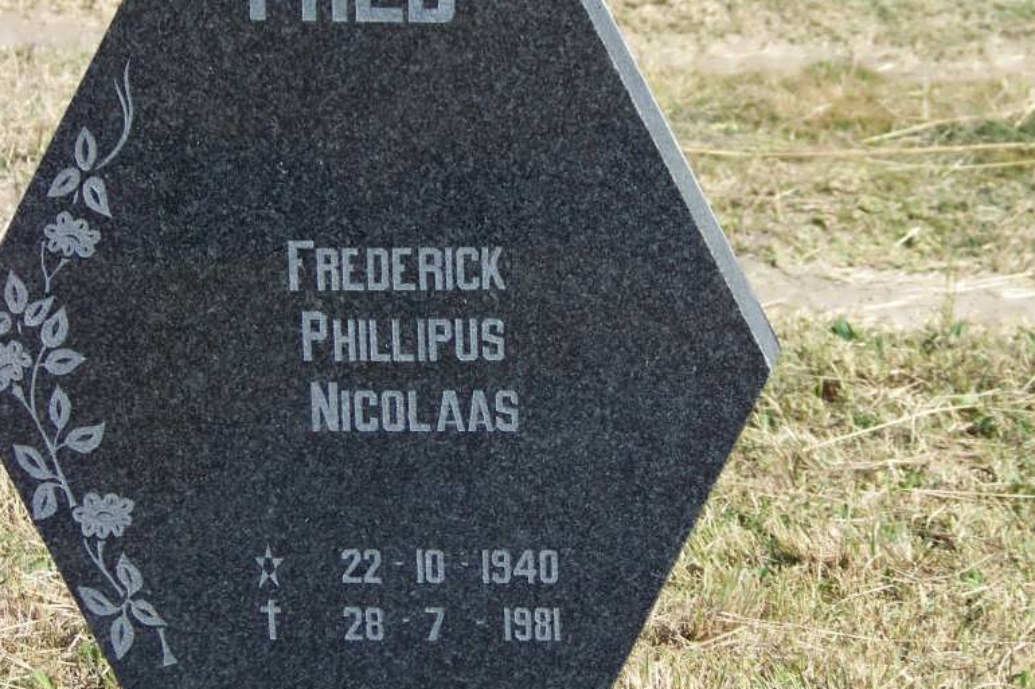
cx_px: 800
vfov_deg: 7.3
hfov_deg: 10.9
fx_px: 5403
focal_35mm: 188
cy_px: 293
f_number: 3.2
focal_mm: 19.3
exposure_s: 1/500
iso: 64
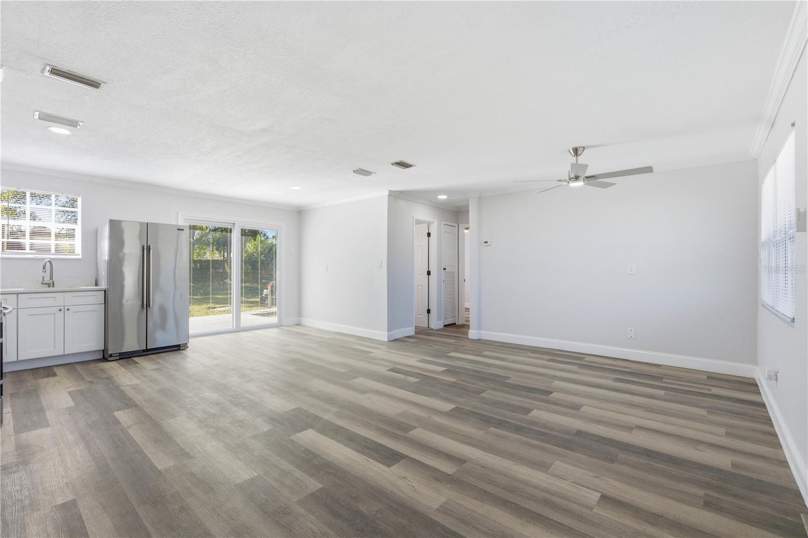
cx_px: 404
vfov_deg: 73.7
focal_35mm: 16
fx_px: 359
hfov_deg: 96.7
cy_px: 269
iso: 1600
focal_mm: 16
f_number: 11
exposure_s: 1/640
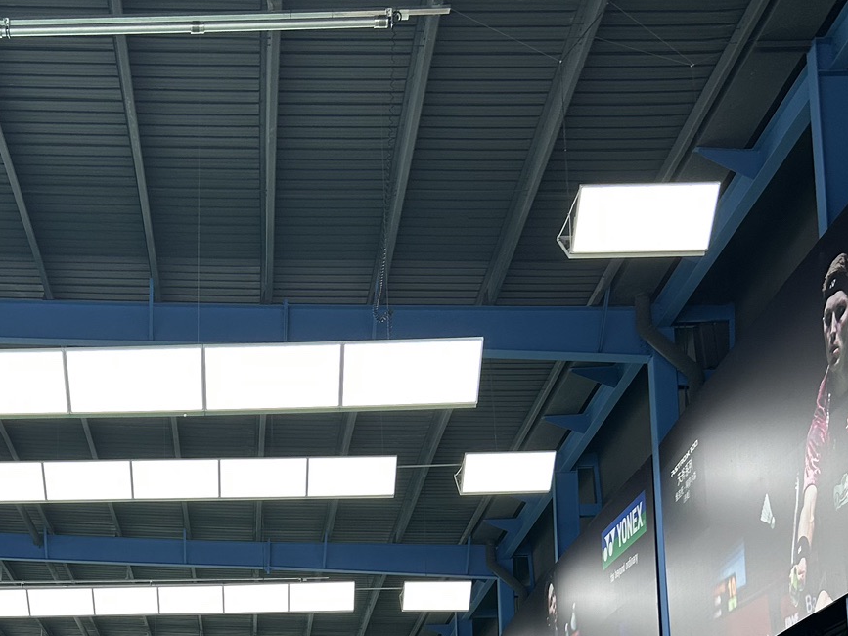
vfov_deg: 23.1
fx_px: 1470
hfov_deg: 31.6
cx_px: 209
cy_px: 684
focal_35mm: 60
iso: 40
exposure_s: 1/147
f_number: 1.5
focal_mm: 5.7
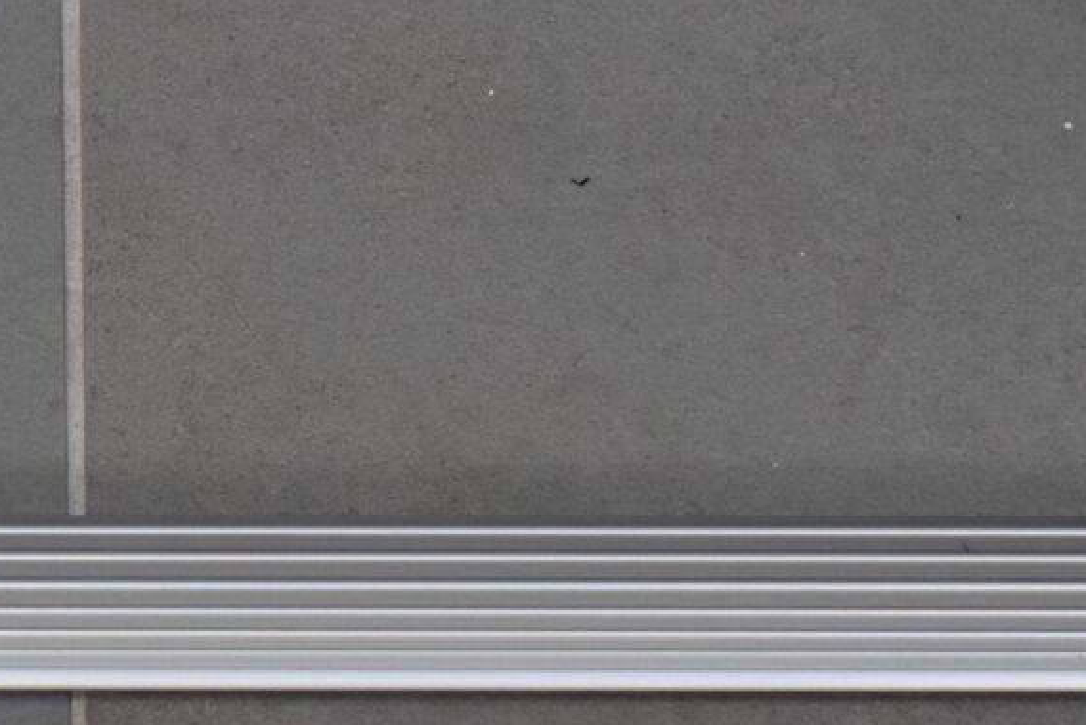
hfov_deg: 8.0
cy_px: 280
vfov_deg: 5.3
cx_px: -25
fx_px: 7754
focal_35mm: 257
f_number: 4.8
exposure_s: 1/200
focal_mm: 38
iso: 800
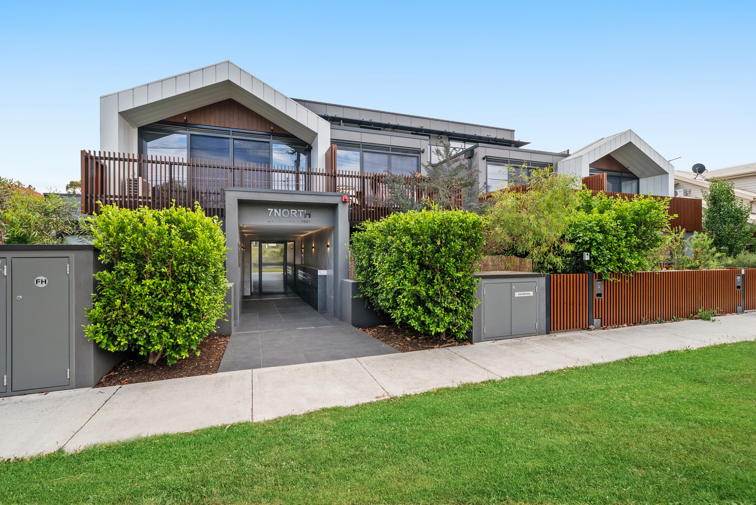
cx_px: 378
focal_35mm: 16
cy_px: 252
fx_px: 336
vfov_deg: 73.8
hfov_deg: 96.7
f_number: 8
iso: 400
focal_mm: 16
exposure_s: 1/200
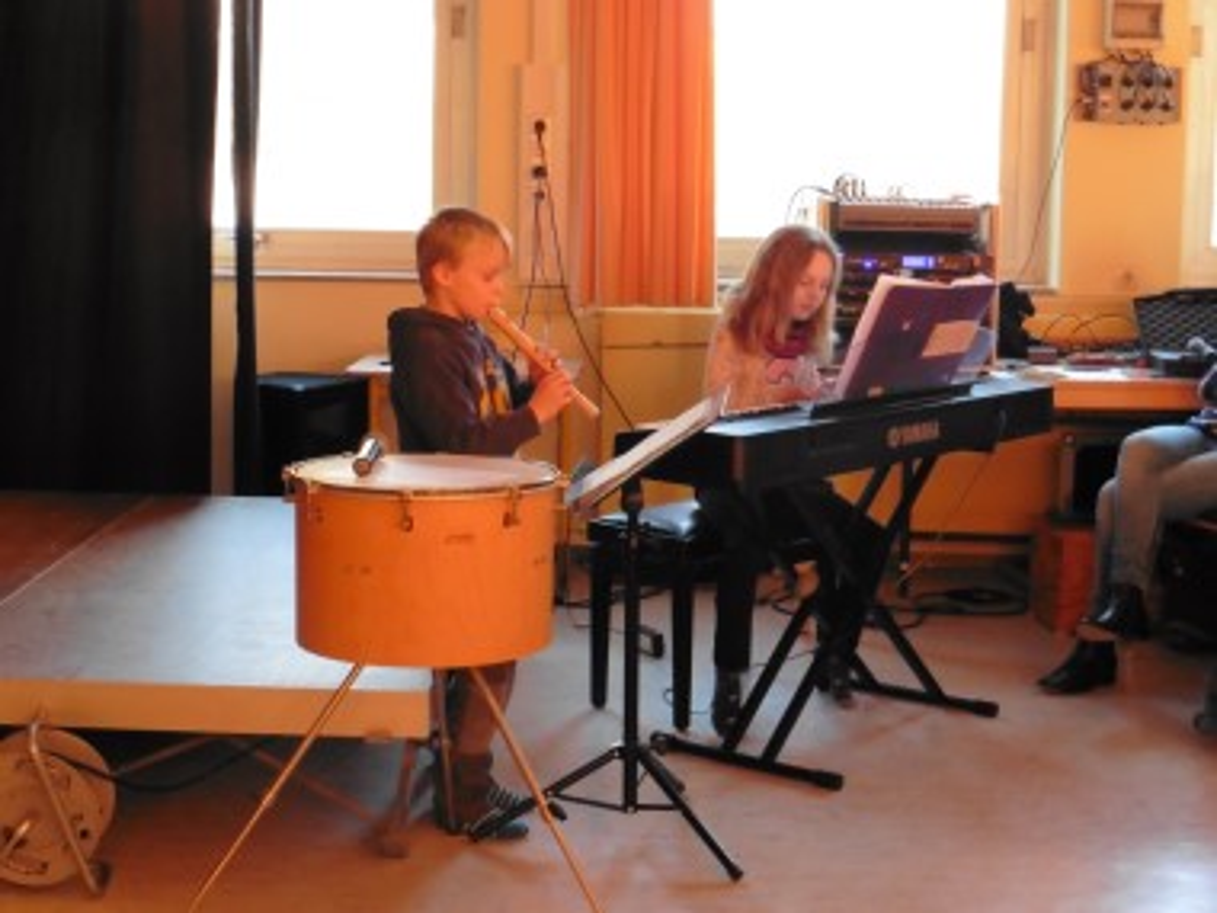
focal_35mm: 66
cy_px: 456
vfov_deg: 22.3
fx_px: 2320
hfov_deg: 29.4
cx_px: 608
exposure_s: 1/15
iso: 400
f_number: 4.9
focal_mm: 11.7
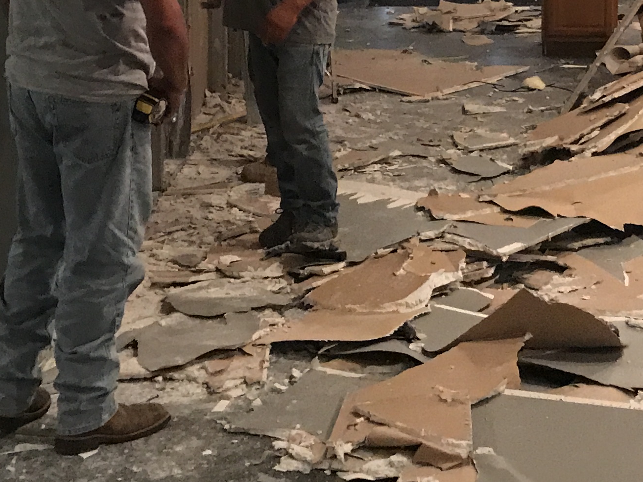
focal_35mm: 86
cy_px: -59
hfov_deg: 22.6
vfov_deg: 16.6
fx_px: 1598
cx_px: 459
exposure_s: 1/8
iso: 100
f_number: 1.8
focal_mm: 3.99
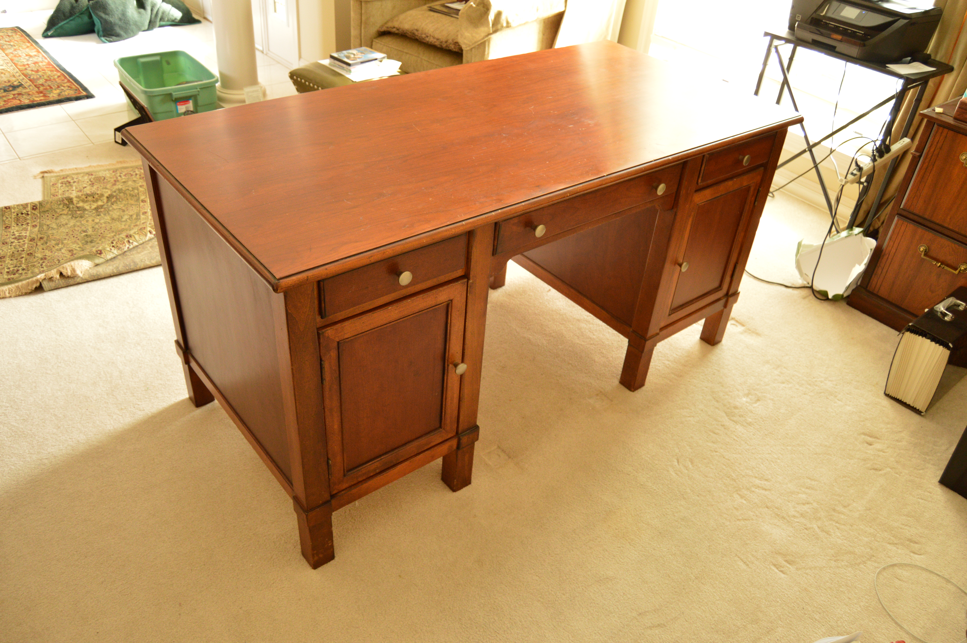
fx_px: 725
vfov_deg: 47.8
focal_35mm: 27
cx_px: 484
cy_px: 322
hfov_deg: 67.4
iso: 800
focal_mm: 18
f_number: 3.5
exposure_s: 1/40
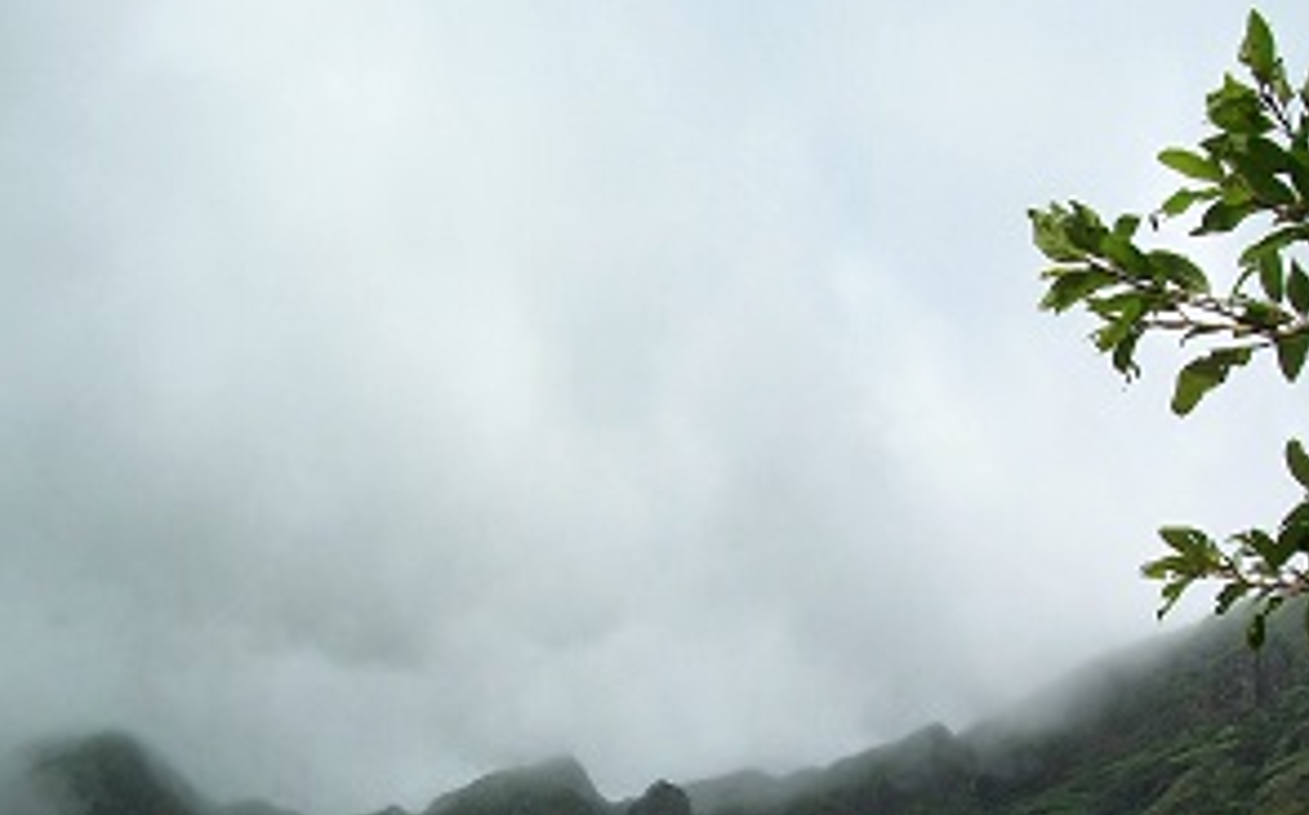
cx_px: 637
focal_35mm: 52
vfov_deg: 24.5
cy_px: 623
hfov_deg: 38.9
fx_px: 1853
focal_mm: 6
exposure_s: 1/640
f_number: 4.8
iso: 80
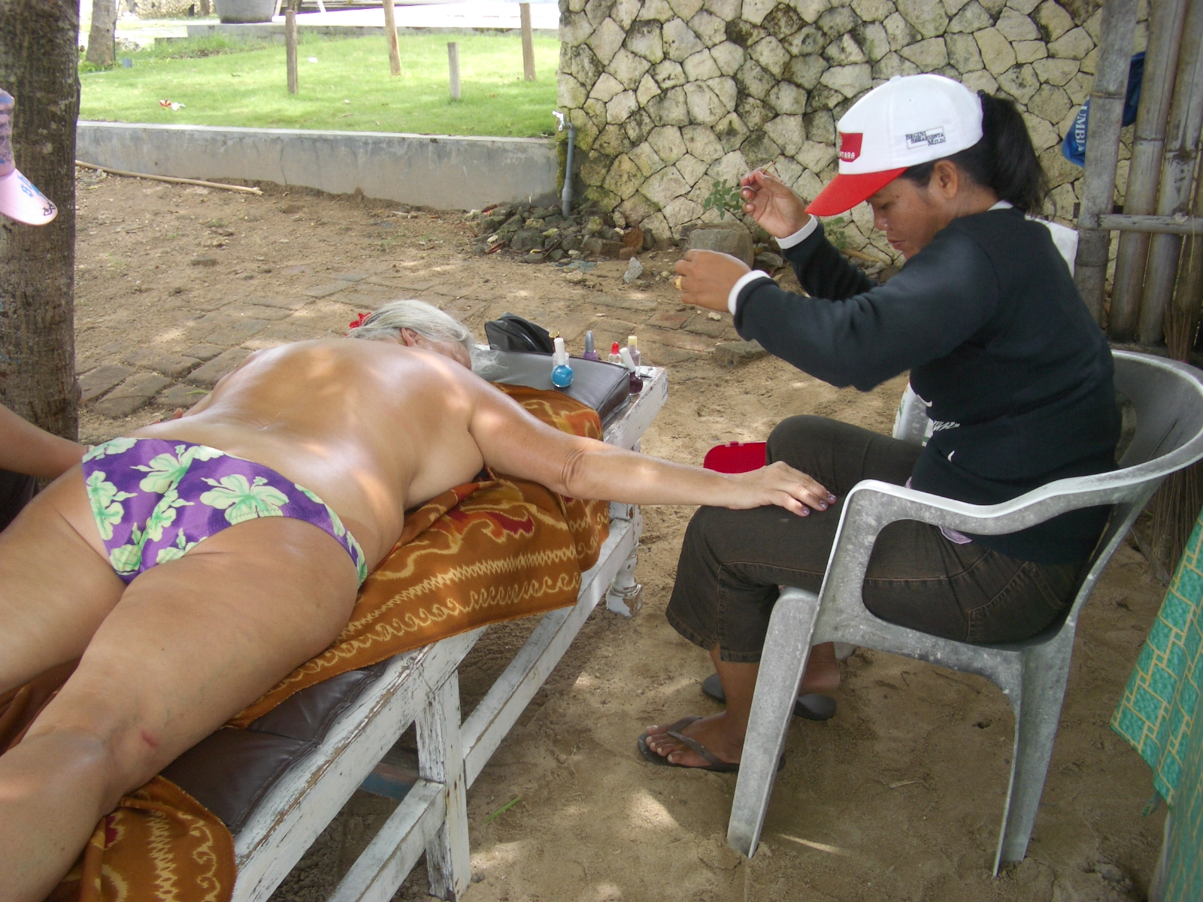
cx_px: 602
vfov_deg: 40.7
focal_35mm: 35
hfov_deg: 52.6
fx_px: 1216
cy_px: 451
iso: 50
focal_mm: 5.8
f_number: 2.6
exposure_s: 1/160
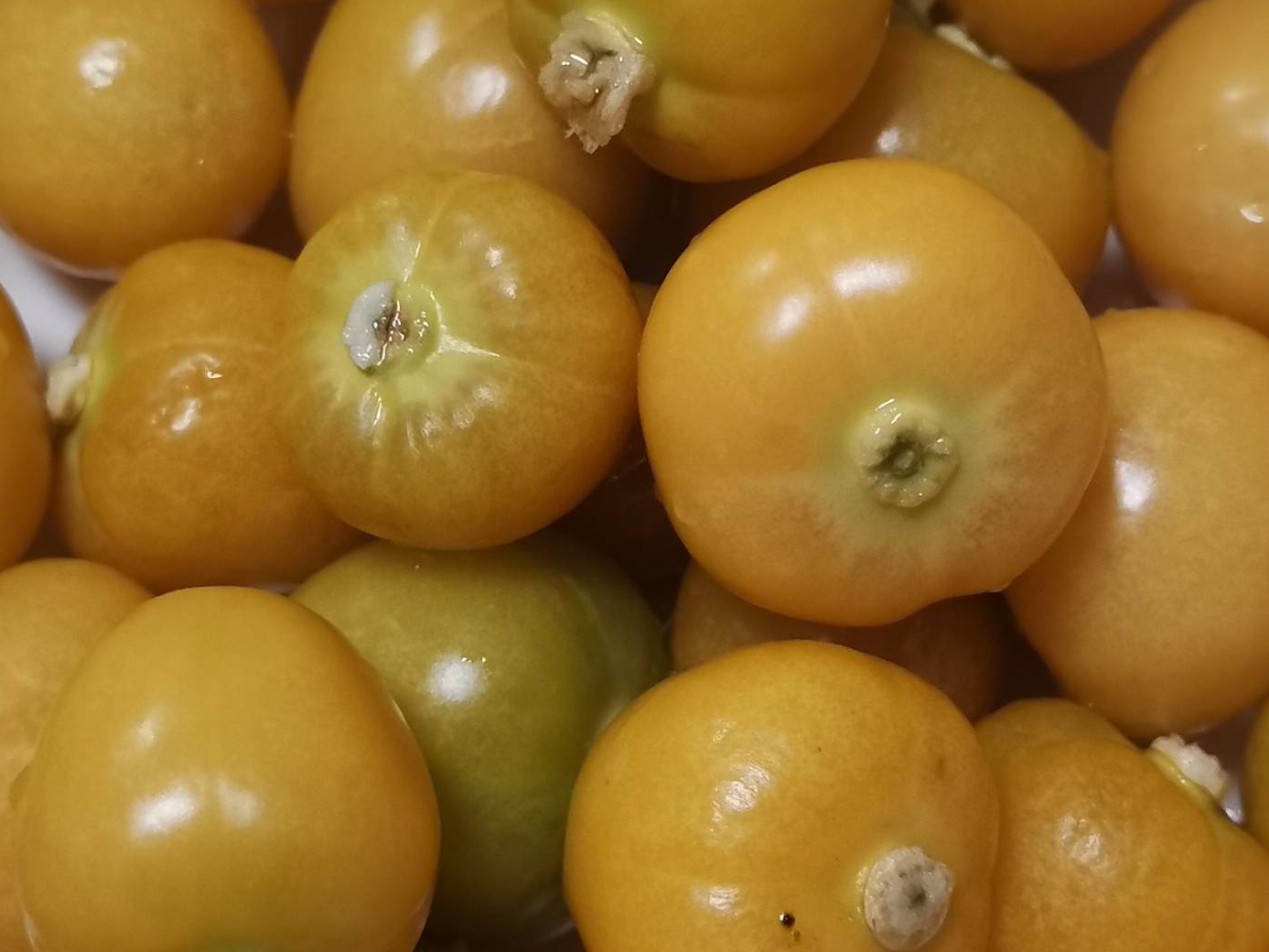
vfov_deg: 19.6
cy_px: 622
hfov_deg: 26.0
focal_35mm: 75
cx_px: 635
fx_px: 2749
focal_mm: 4.75
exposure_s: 1/50
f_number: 1.8
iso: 320
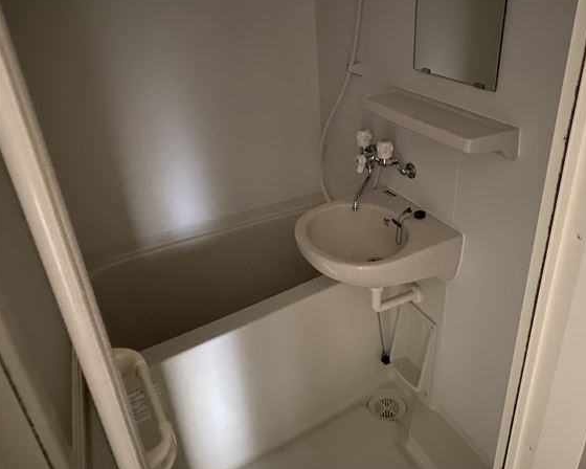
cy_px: 228
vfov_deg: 50.0
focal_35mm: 29
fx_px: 503
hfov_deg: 60.3
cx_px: 329
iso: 1000
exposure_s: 1/8
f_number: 1.8
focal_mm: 4.25
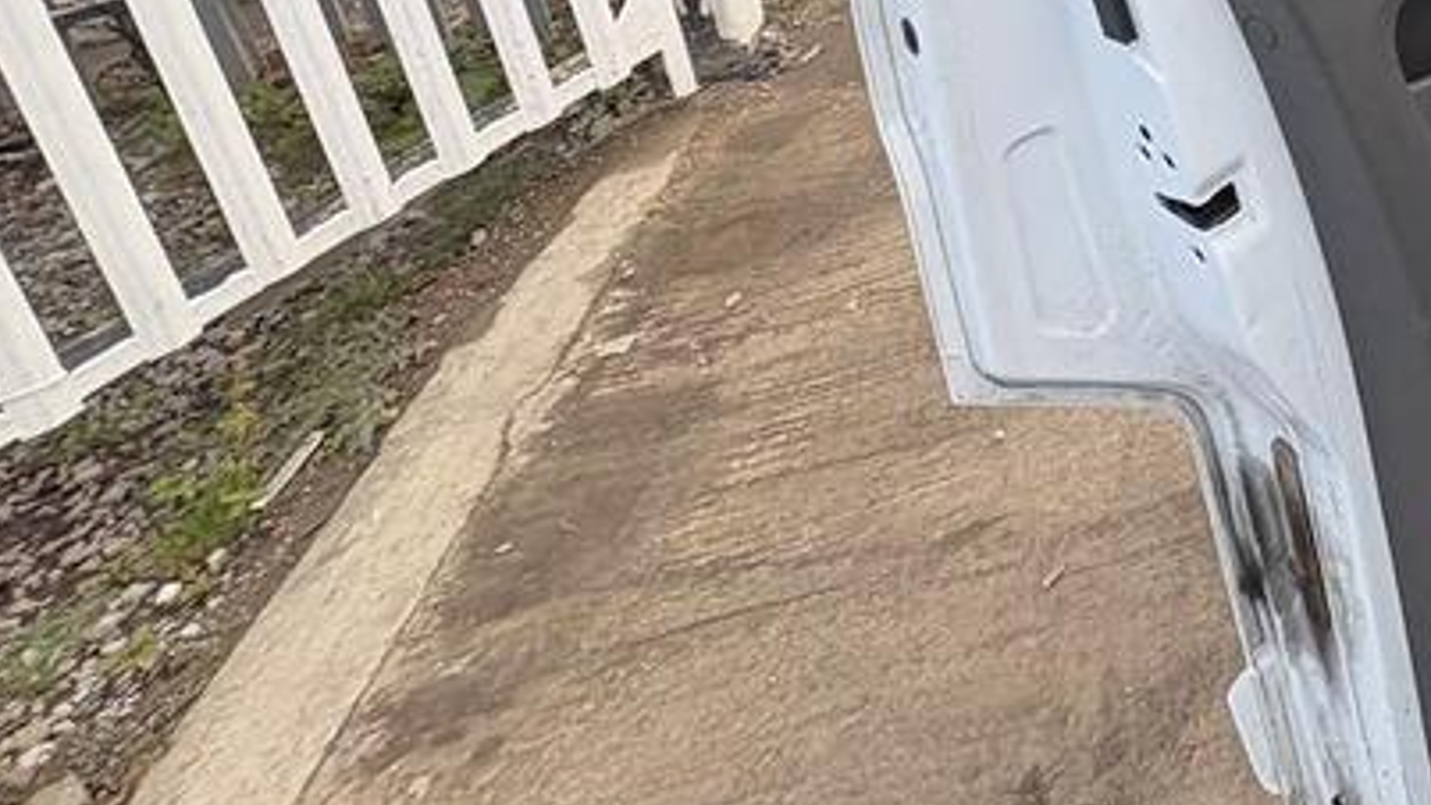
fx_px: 1290
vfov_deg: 27.2
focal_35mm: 34
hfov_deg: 45.7
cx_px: 1520
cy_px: -317
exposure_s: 1/110
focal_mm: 2.22
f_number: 2.2
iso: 40
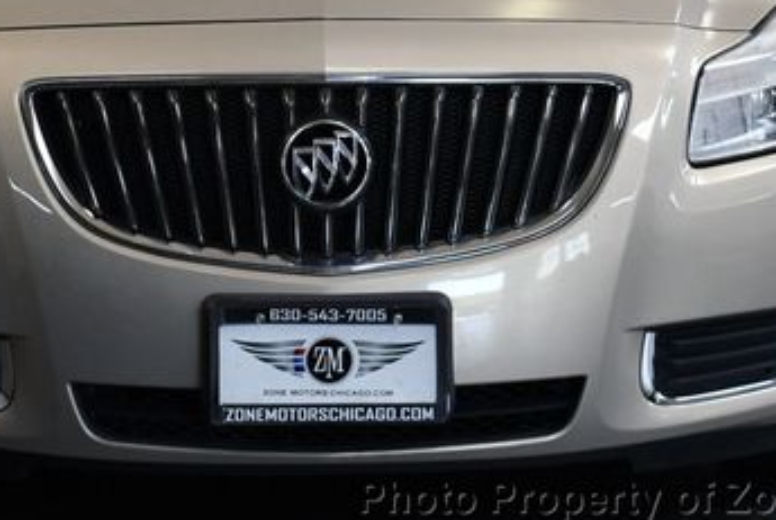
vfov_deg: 10.9
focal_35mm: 126
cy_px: 59
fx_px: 2719
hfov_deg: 16.2
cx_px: 331
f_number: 4.5
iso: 800
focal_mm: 34
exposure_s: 1/200
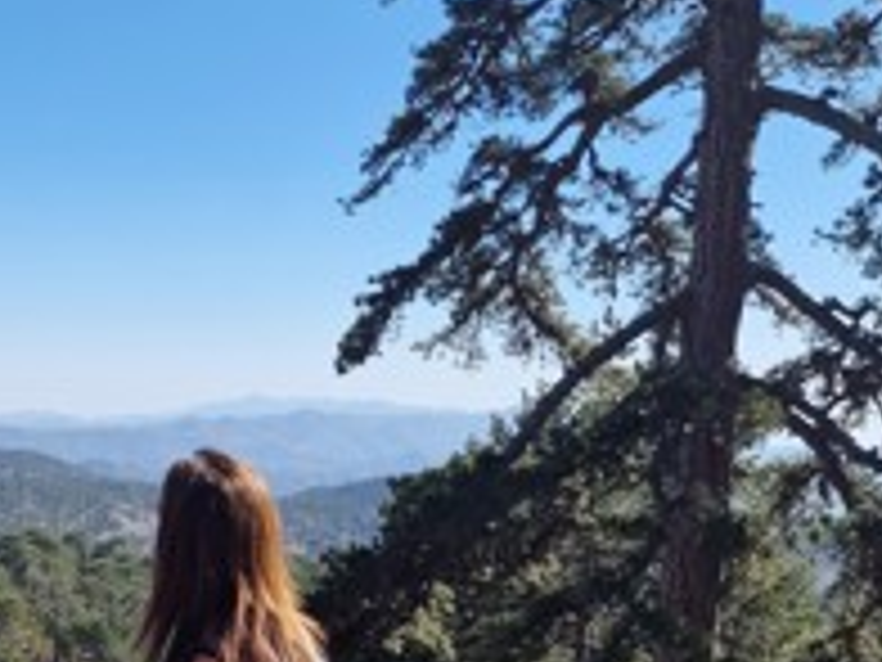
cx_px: 72
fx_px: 1198
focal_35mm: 47
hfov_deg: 37.5
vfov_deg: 29.0
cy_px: 657
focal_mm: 6.4
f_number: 1.8
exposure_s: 1/954
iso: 50
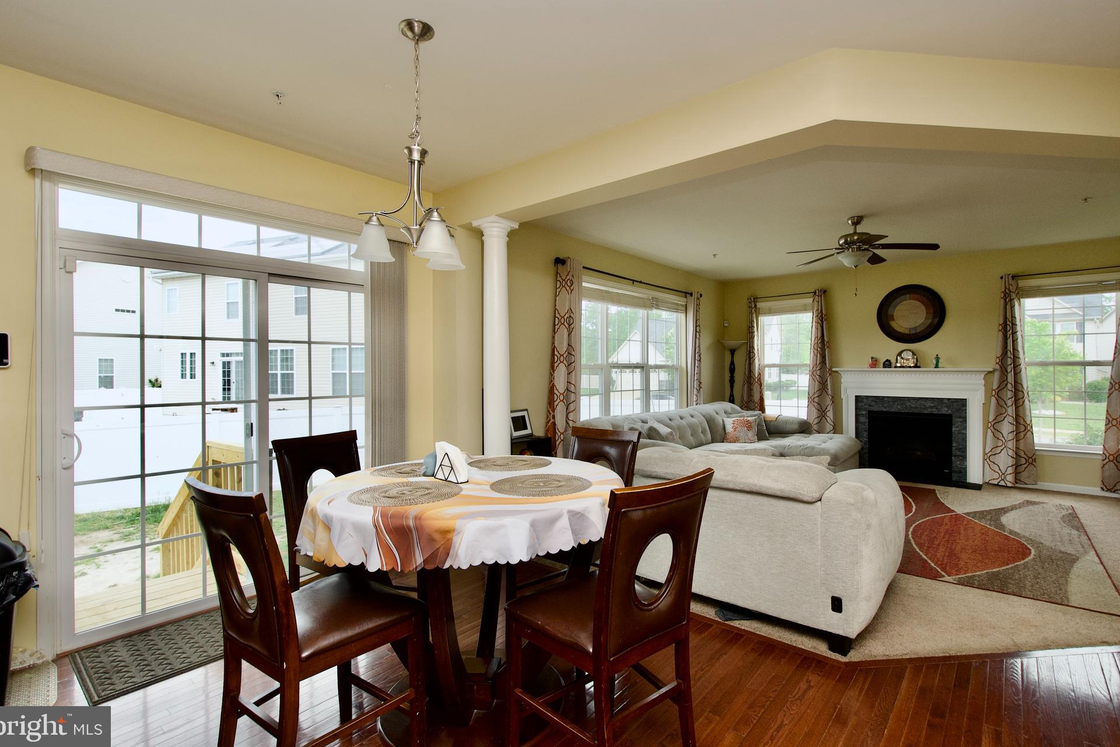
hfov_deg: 96.7
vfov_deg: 73.7
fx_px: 498
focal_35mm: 16
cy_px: 350
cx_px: 579
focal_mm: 10
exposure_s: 1/200
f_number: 7.1
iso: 320
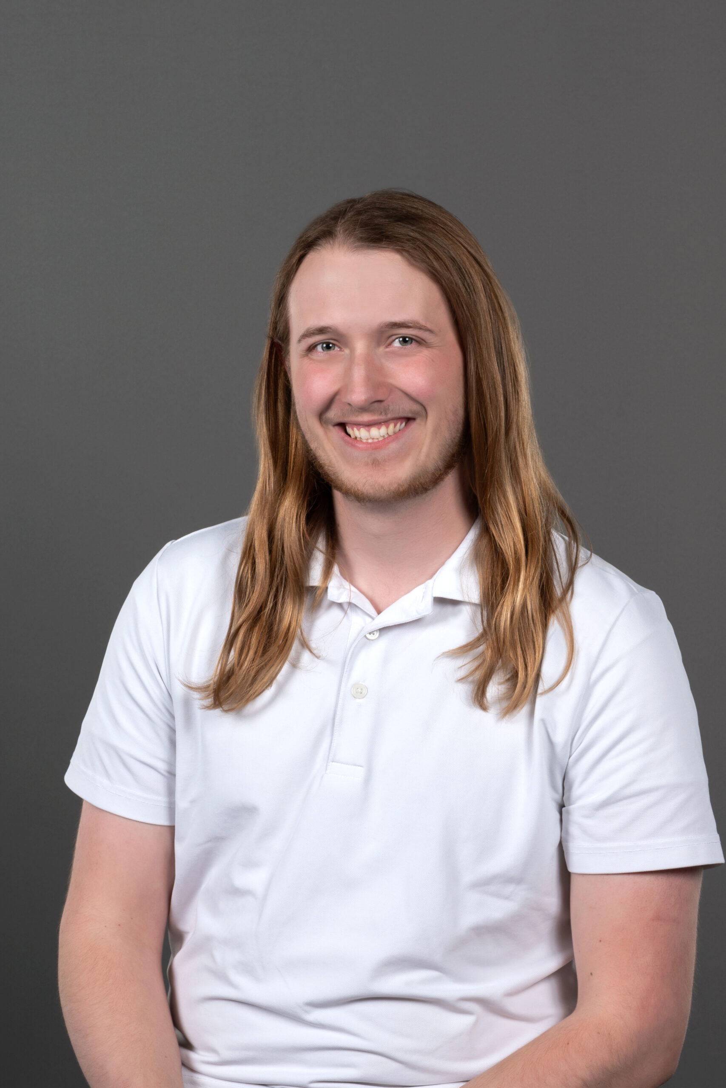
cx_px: 363
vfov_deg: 15.9
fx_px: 3901
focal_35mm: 129
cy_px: 544
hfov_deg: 10.6
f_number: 11
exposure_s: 1/100
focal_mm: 86
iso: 400
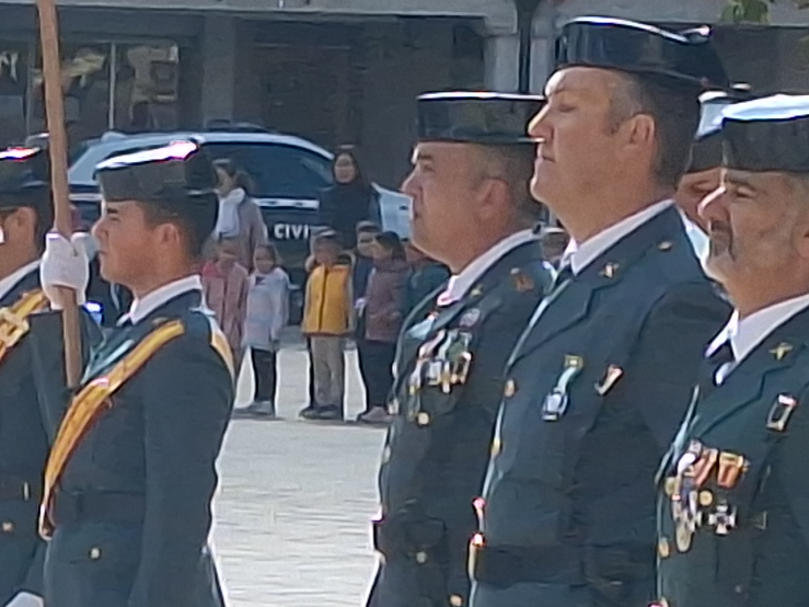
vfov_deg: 11.3
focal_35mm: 127
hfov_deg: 15.5
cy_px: 838
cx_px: 216
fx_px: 2968
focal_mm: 5.54
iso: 40
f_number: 1.8
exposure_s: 1/2604
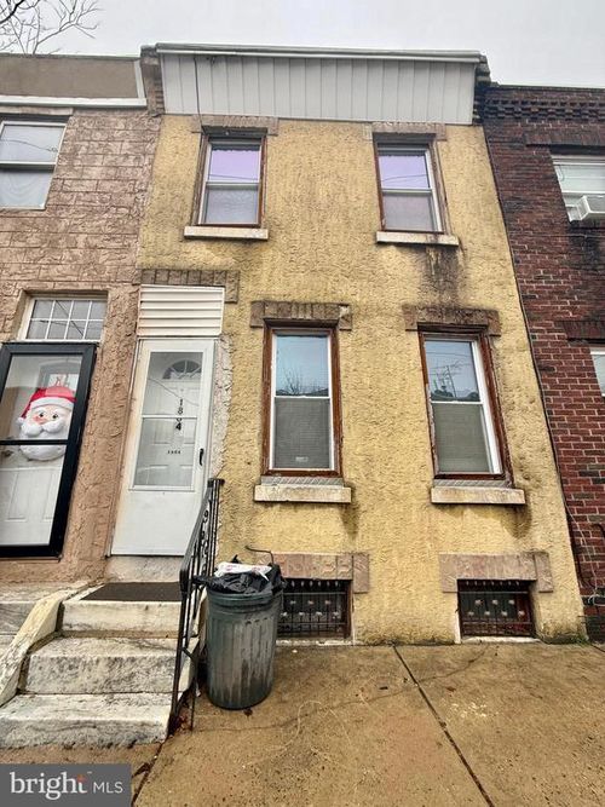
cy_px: 404
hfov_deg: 85.7
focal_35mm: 14
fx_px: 326
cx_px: 302
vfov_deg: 102.1
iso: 50
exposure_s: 1/301
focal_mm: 2.22
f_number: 2.2
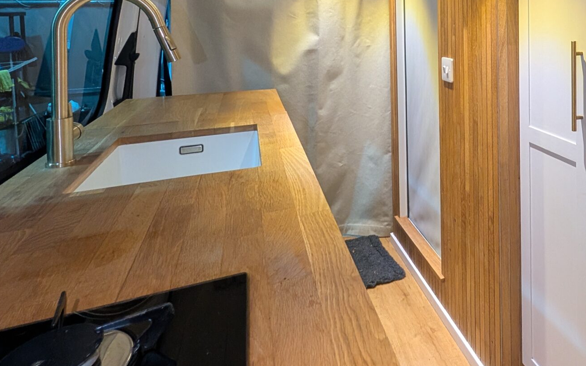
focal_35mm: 25
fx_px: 399
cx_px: 448
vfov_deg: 44.1
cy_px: 25
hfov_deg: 67.3
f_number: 1.7
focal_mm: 2.02
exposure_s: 1/25
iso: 323
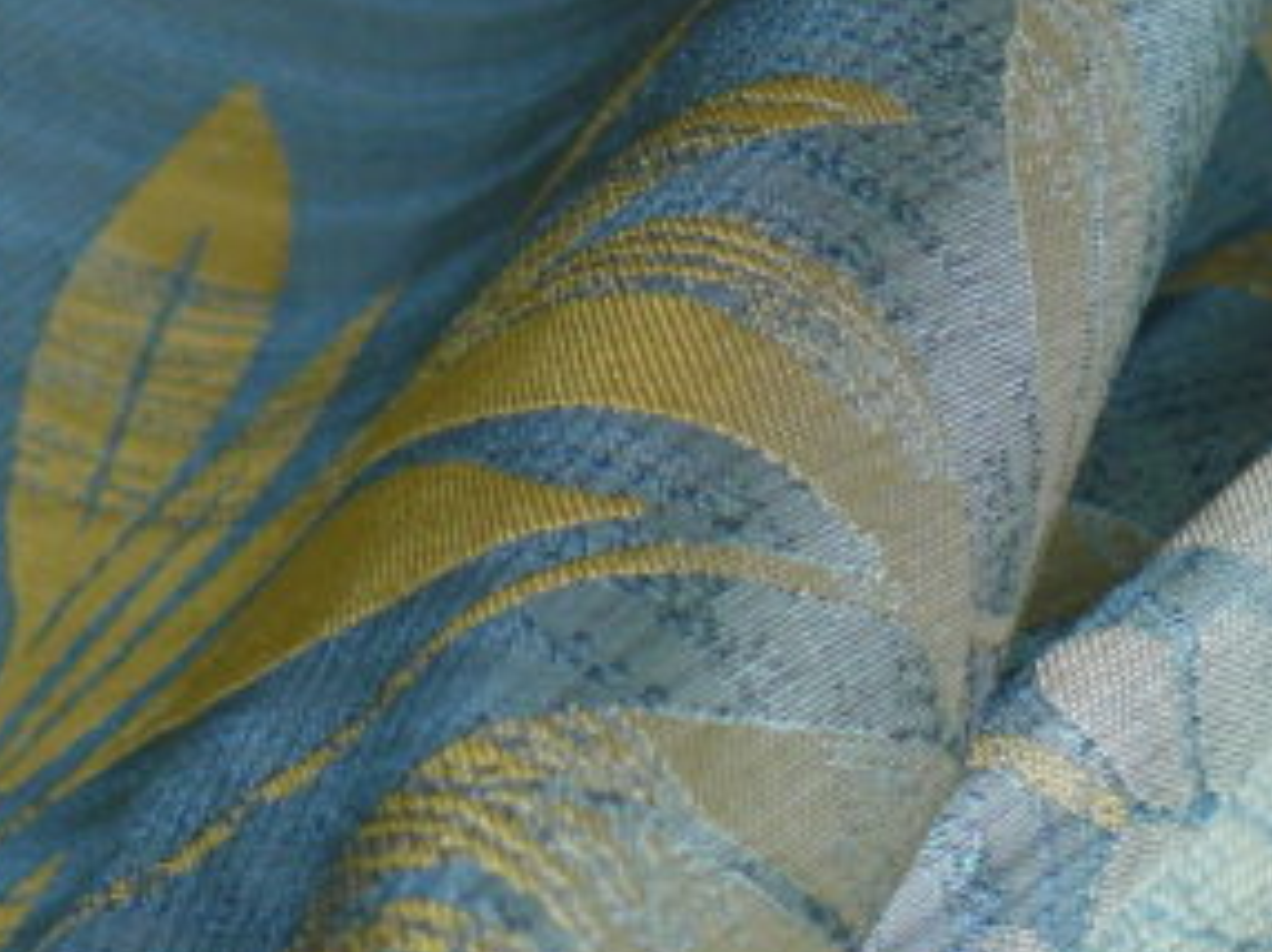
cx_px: 1001
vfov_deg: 14.8
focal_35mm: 98
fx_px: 3598
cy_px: 930
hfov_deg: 19.9
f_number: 2.8
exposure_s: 1/80
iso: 100
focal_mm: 7.4
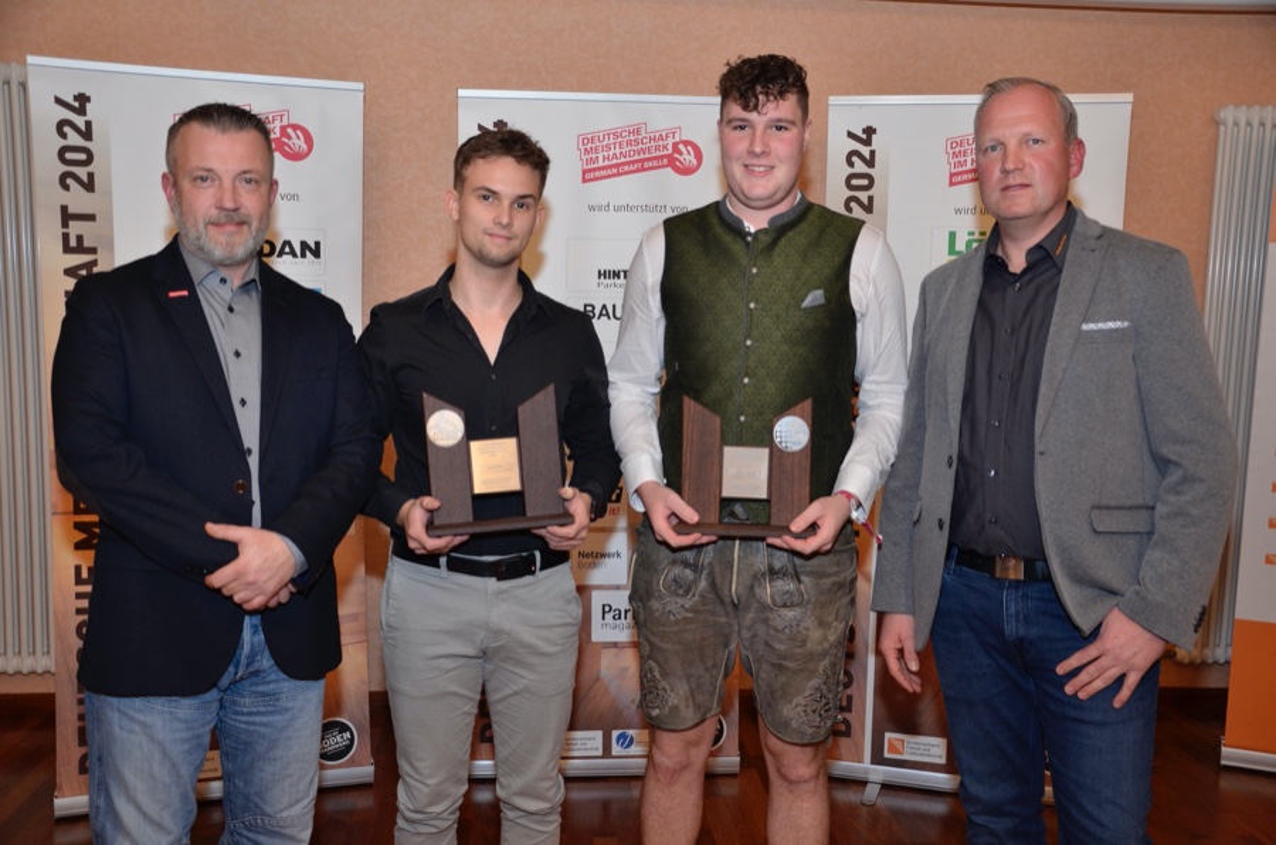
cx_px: 638
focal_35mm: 36
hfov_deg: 53.2
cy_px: 422
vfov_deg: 36.7
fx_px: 1273
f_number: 4
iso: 800
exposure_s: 1/60
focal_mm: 24
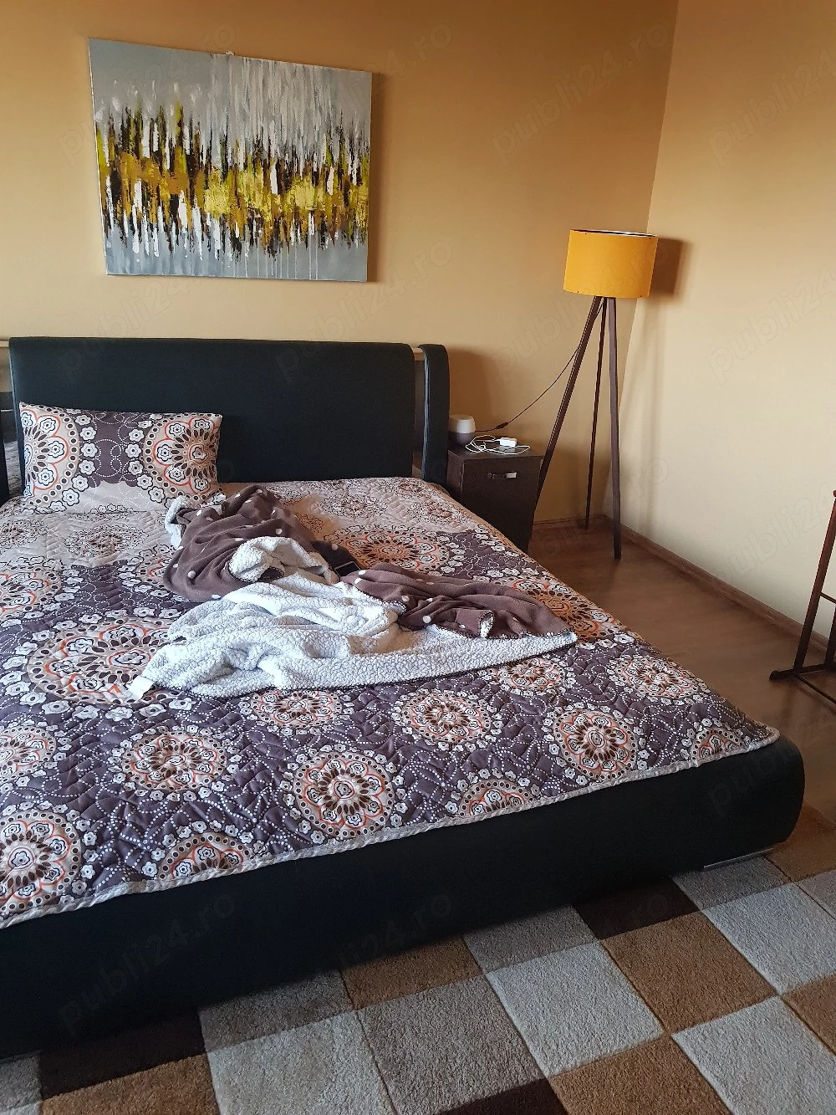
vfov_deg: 67.3
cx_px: 418
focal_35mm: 26
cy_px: 558
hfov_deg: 53.1
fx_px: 837
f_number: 1.7
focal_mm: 4.2
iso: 250
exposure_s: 1/10
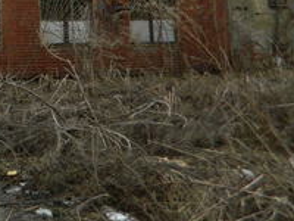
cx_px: -126
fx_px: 612
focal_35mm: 72
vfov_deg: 19.7
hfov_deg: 22.8
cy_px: -15
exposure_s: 1/250
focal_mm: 4.5
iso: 200
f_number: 3.1
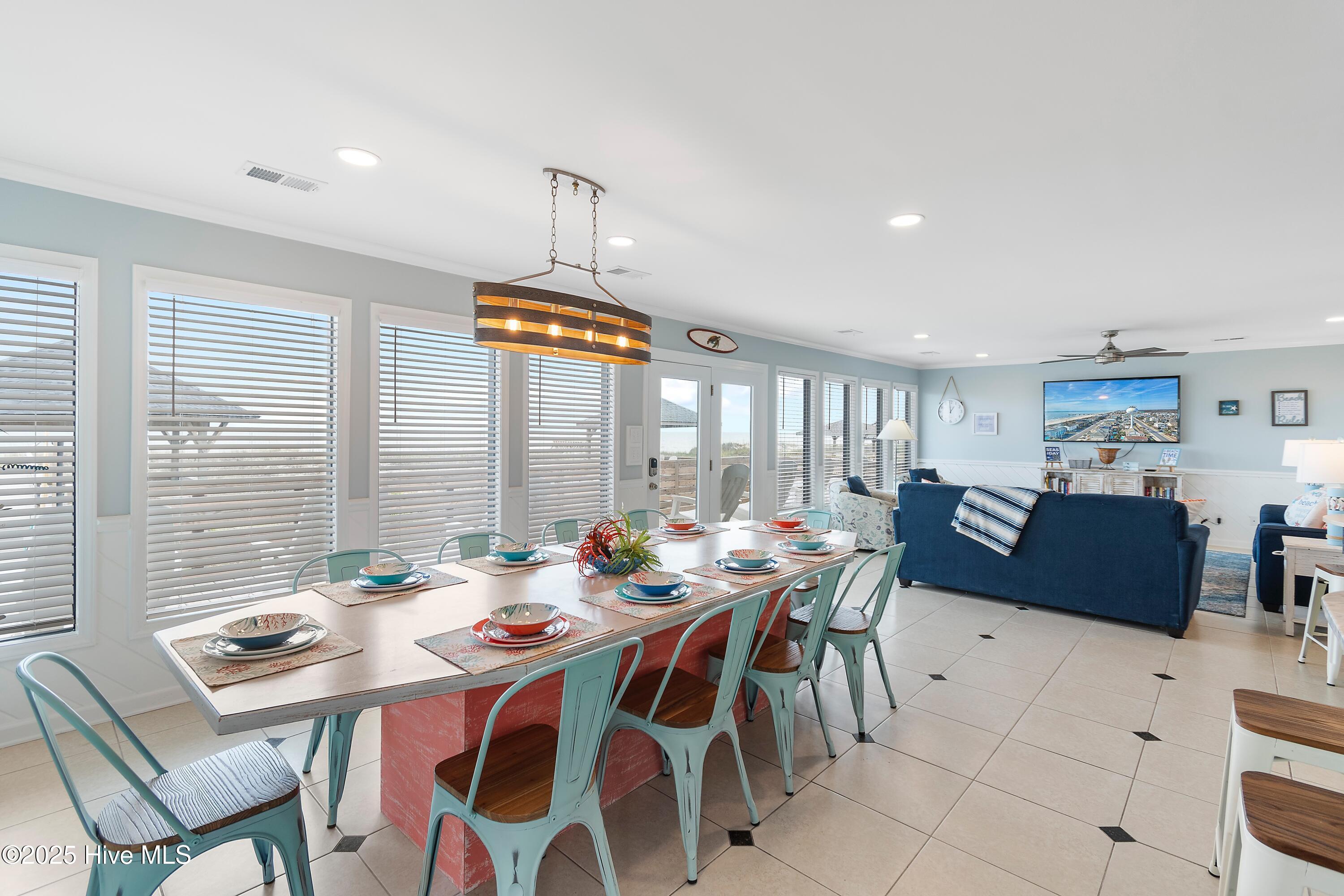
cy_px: 448
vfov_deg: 77.3
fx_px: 560
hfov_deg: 100.4
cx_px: 672
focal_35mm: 15
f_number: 4.5
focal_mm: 10
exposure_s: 1/20
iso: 100
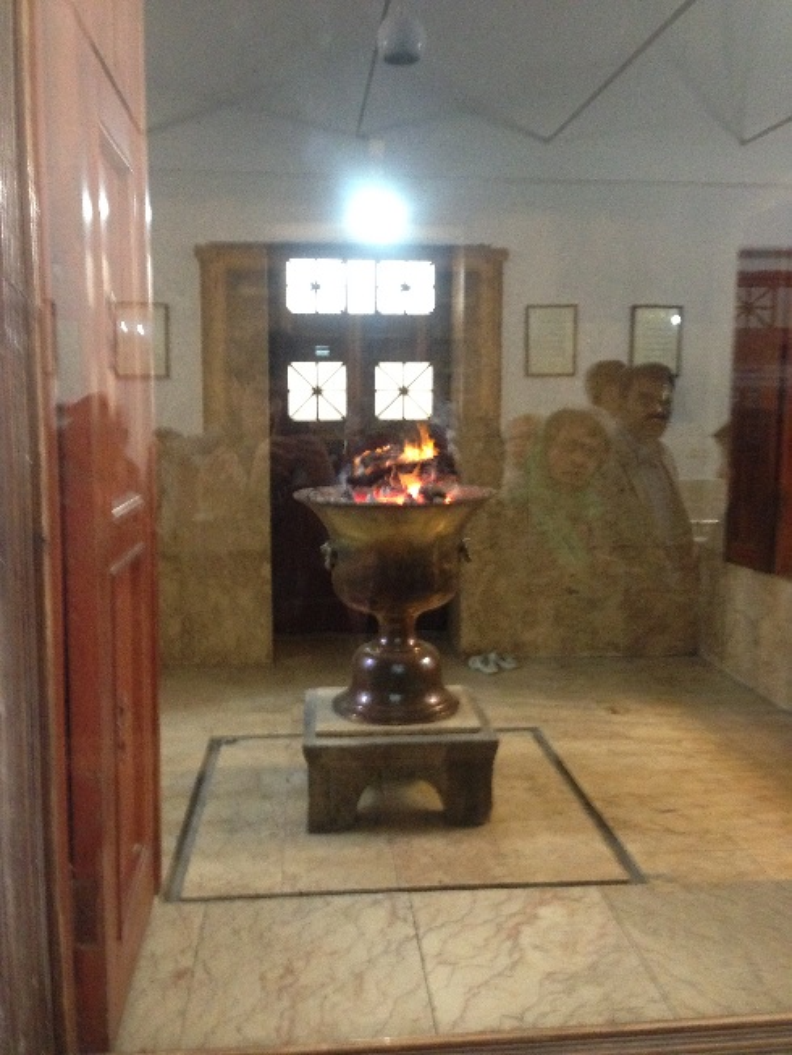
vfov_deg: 55.3
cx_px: 396
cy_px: 528
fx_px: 1006
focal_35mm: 33
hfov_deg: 43.0
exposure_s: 1/15
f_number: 2.4
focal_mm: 4.12
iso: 500
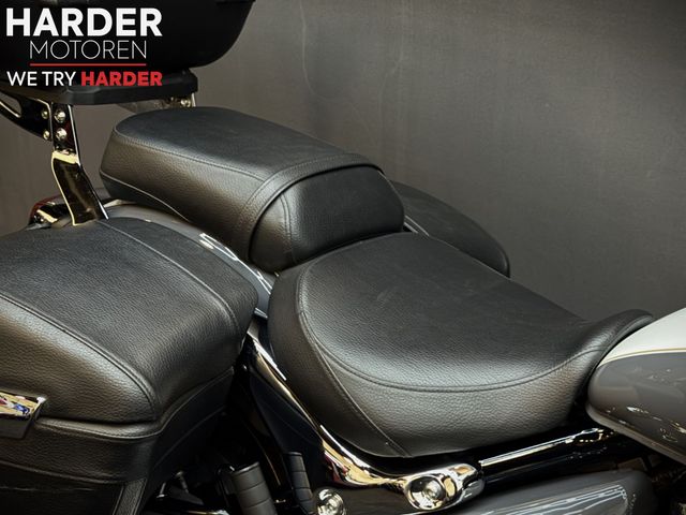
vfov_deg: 30.3
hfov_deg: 39.7
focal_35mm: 48
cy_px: 258
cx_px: 343
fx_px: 951
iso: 160
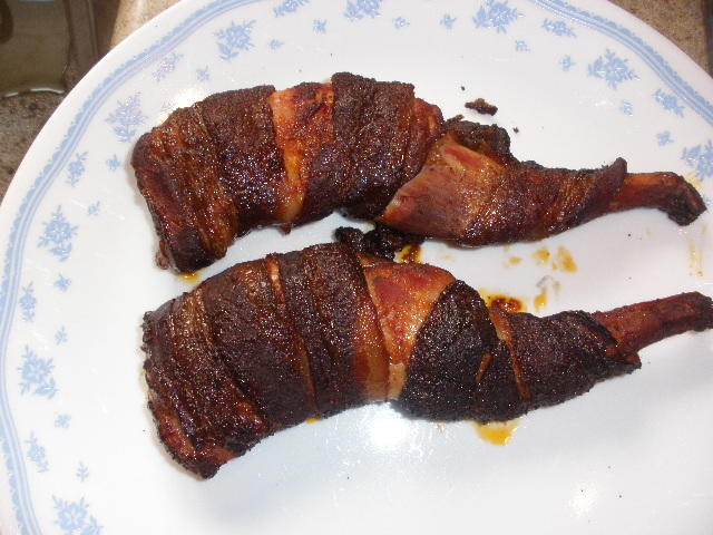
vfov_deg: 39.7
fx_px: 742
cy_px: 268
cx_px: 356
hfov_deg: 51.4
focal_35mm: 36
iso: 160
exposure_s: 1/30
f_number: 3.5
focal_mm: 6.3
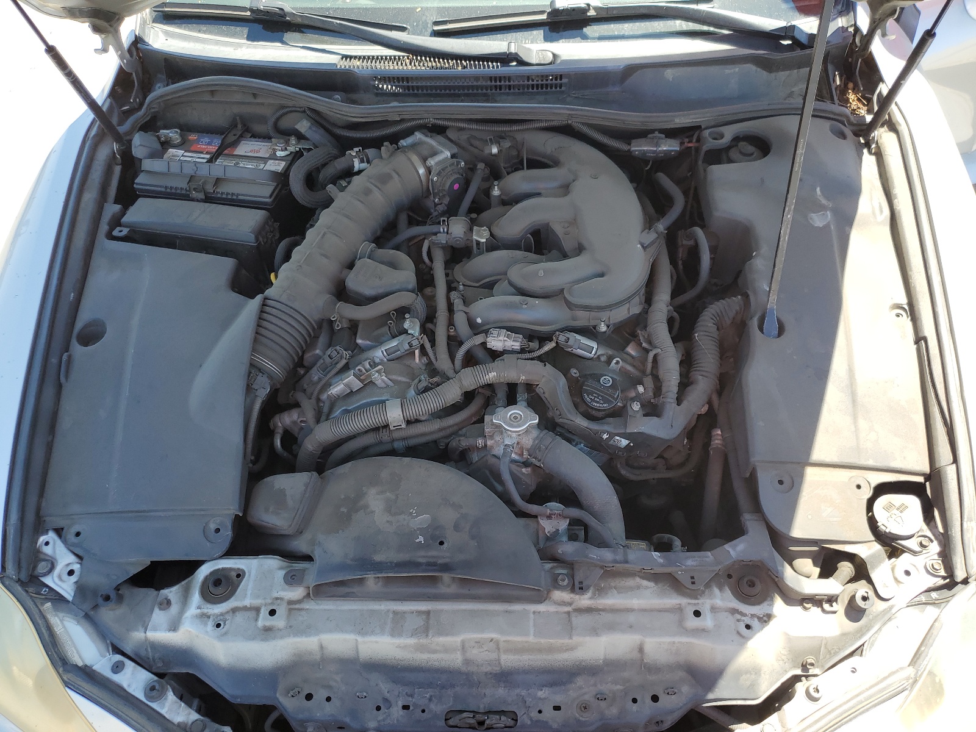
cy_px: 366
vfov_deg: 53.1
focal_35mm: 26
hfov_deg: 67.3
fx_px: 733
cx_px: 488
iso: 50
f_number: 1.5
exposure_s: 1/500
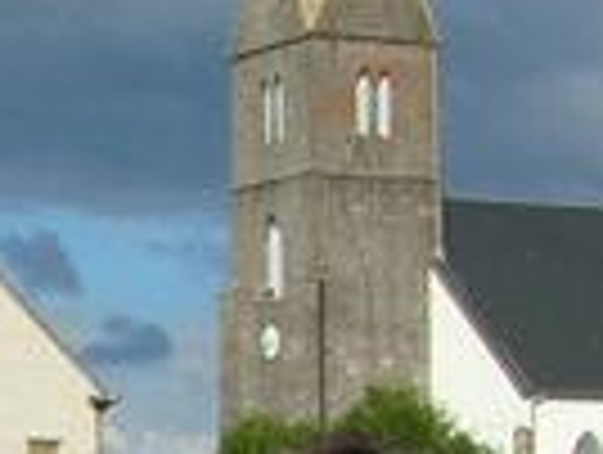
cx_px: -446
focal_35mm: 167
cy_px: 935
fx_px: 2914
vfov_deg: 8.4
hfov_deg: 11.1
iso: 50
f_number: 5.6
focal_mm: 5.8
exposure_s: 1/384
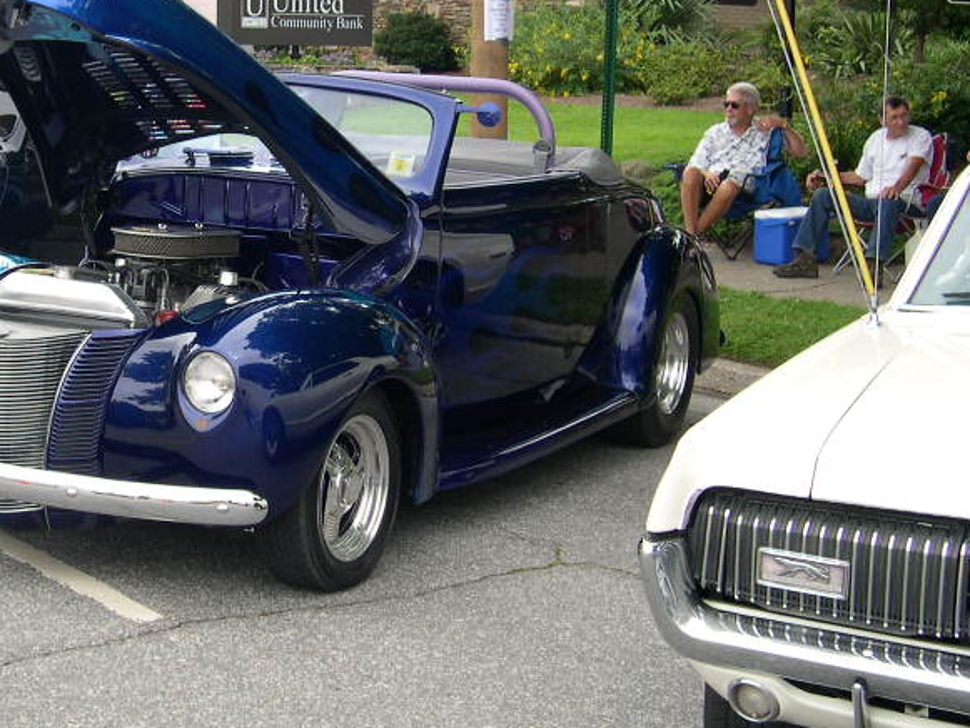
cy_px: 230
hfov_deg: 28.1
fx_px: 1878
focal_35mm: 67
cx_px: 145
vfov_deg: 21.8
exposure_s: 1/349
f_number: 2.8
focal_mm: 8
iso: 100
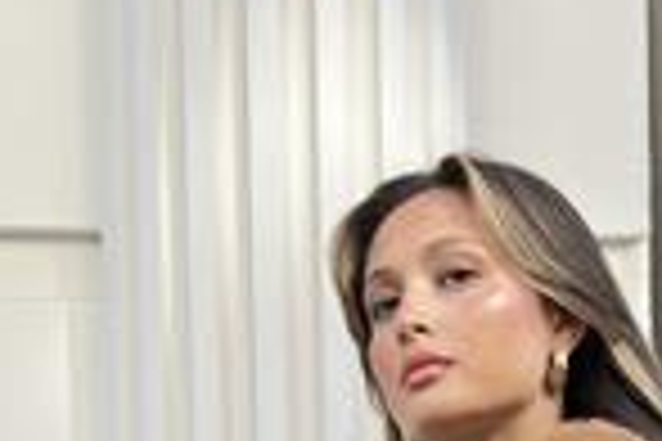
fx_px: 1802
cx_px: 374
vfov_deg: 12.8
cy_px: 776
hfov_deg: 20.8
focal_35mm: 98
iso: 40
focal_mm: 5.7
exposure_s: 1/274
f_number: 1.5
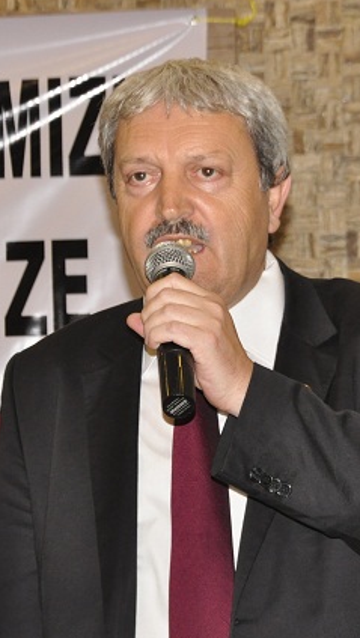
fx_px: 3029
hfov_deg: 6.8
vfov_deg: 12.0
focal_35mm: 179
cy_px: 321
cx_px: 194
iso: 1000
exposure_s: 1/125
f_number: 6.3
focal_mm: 75
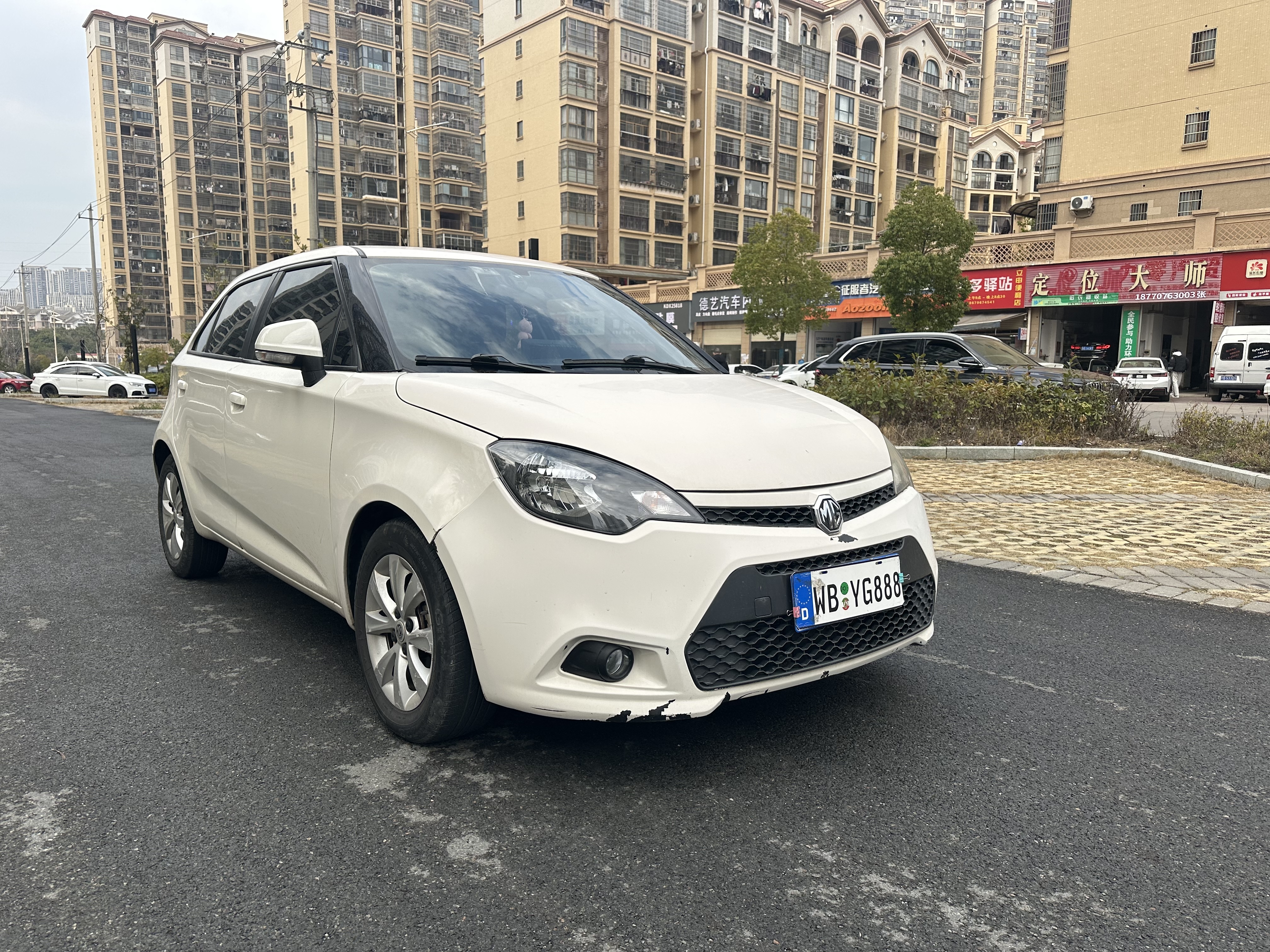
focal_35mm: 24
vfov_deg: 56.8
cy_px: 476
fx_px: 881
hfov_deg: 71.6
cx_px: 635
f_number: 1.78
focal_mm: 6.86
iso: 80
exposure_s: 1/1157
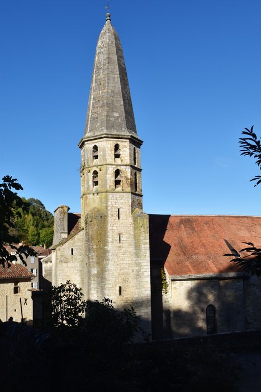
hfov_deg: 36.9
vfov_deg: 53.1
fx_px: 391
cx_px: 130
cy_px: 196
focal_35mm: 36
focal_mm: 24
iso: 200
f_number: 9
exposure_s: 1/320
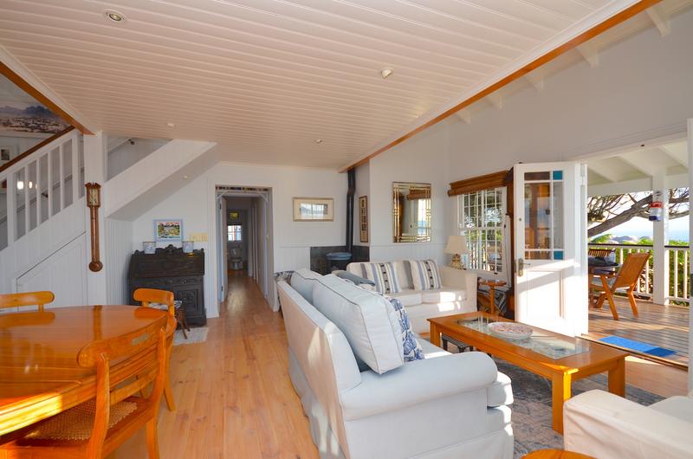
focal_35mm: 15
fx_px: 288
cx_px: 346
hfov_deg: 100.5
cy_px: 230
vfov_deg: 77.1
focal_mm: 10
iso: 110
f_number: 5.6
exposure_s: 1/125
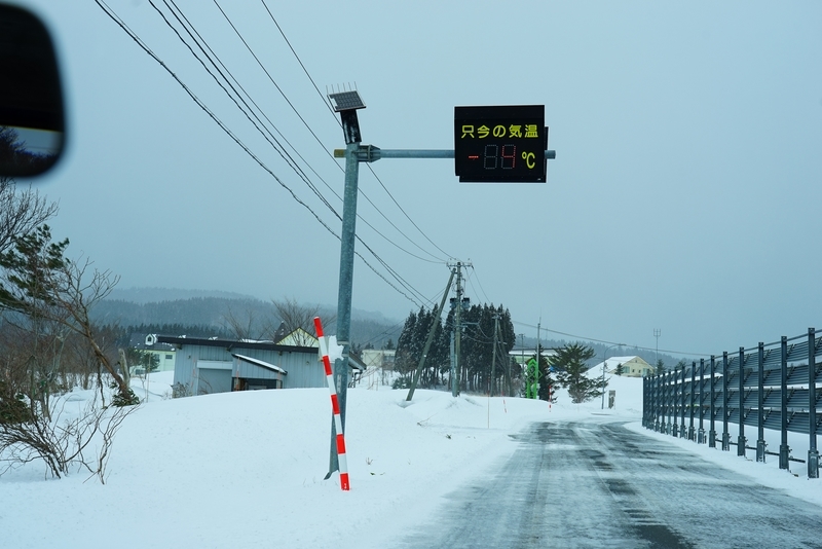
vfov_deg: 28.7
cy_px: 274
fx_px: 1073
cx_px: 411
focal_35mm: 47
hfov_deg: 41.9
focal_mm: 47
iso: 100
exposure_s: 1/250
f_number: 8
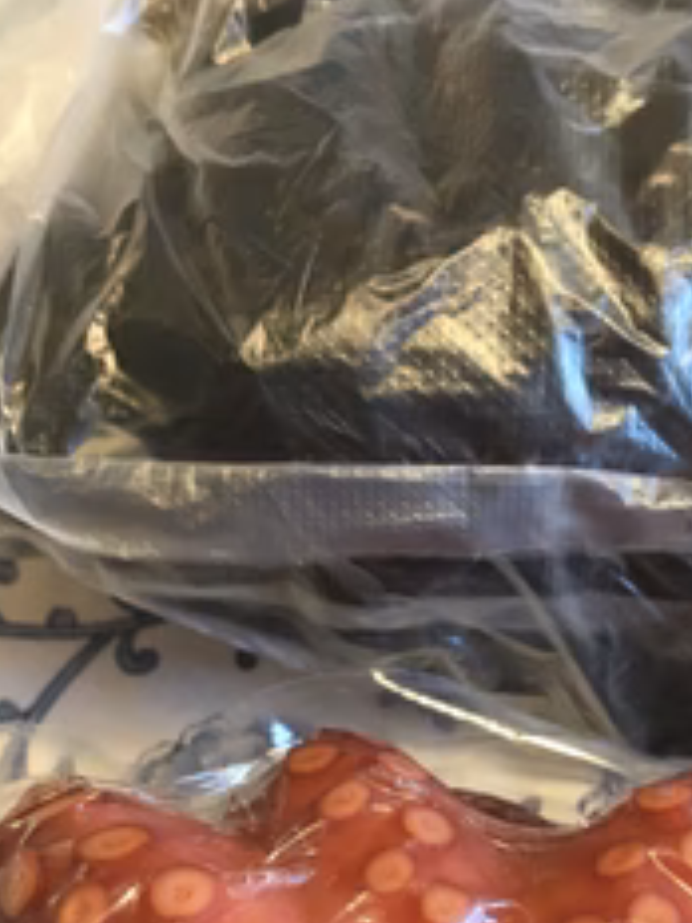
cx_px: 505
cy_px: 756
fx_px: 1333
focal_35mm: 50
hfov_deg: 28.7
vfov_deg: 36.7
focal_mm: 4.15
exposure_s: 1/30
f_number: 2.2
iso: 80
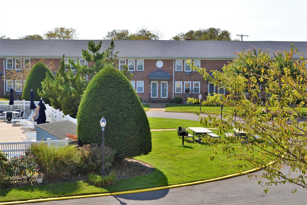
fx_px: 460
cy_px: 102
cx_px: 154
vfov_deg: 25.1
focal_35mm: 54
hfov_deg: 36.9
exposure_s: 1/200
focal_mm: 36
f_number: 9
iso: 100
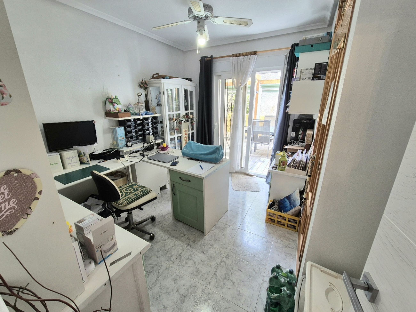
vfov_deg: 89.9
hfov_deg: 106.2
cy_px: 156
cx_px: 208
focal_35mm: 13
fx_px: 156
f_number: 2.2
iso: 100
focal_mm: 2.2
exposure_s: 1/100
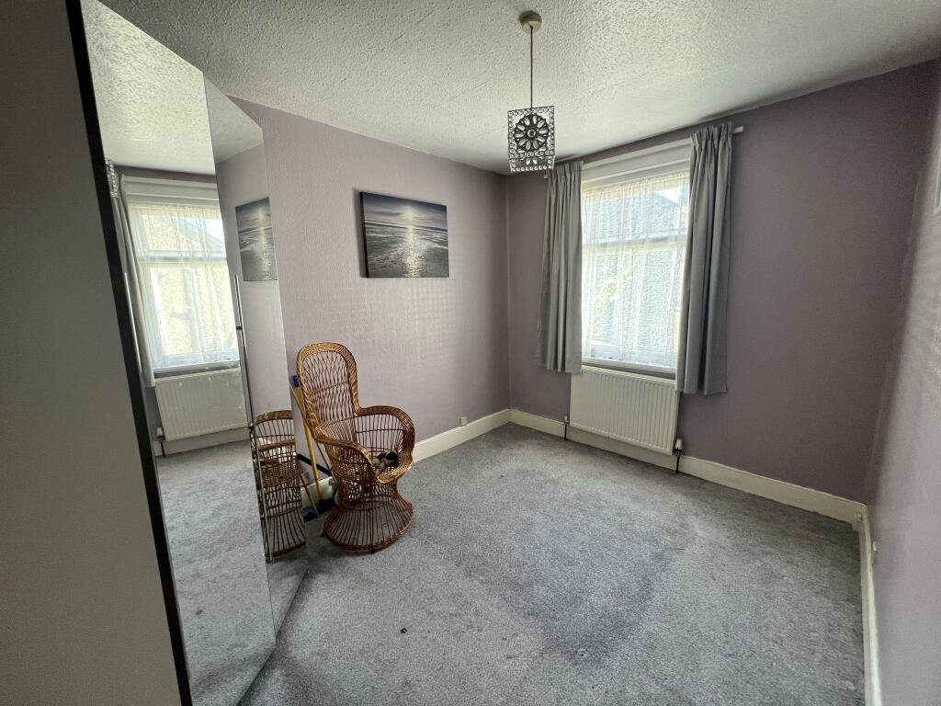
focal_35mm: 13
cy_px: 353
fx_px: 353
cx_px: 470
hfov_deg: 106.2
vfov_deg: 89.9
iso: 160
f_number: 1.8
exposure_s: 1/99
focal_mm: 1.57
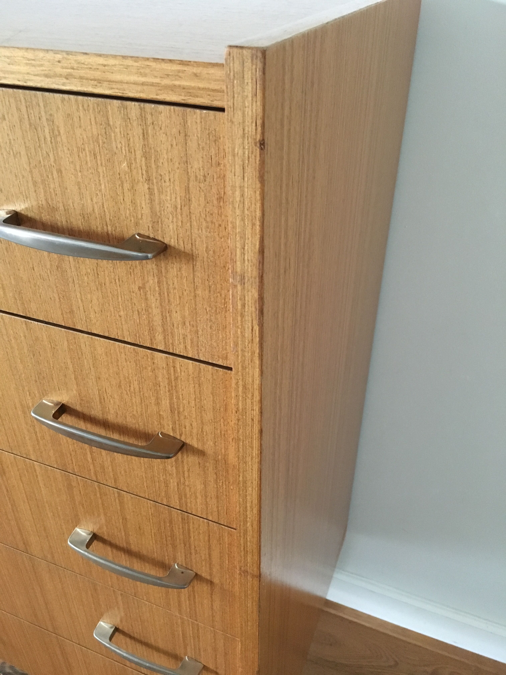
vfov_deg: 61.7
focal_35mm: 29
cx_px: 253
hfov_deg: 48.2
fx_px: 565
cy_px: 338
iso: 250
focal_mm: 4.15
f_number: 2.2
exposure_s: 1/17
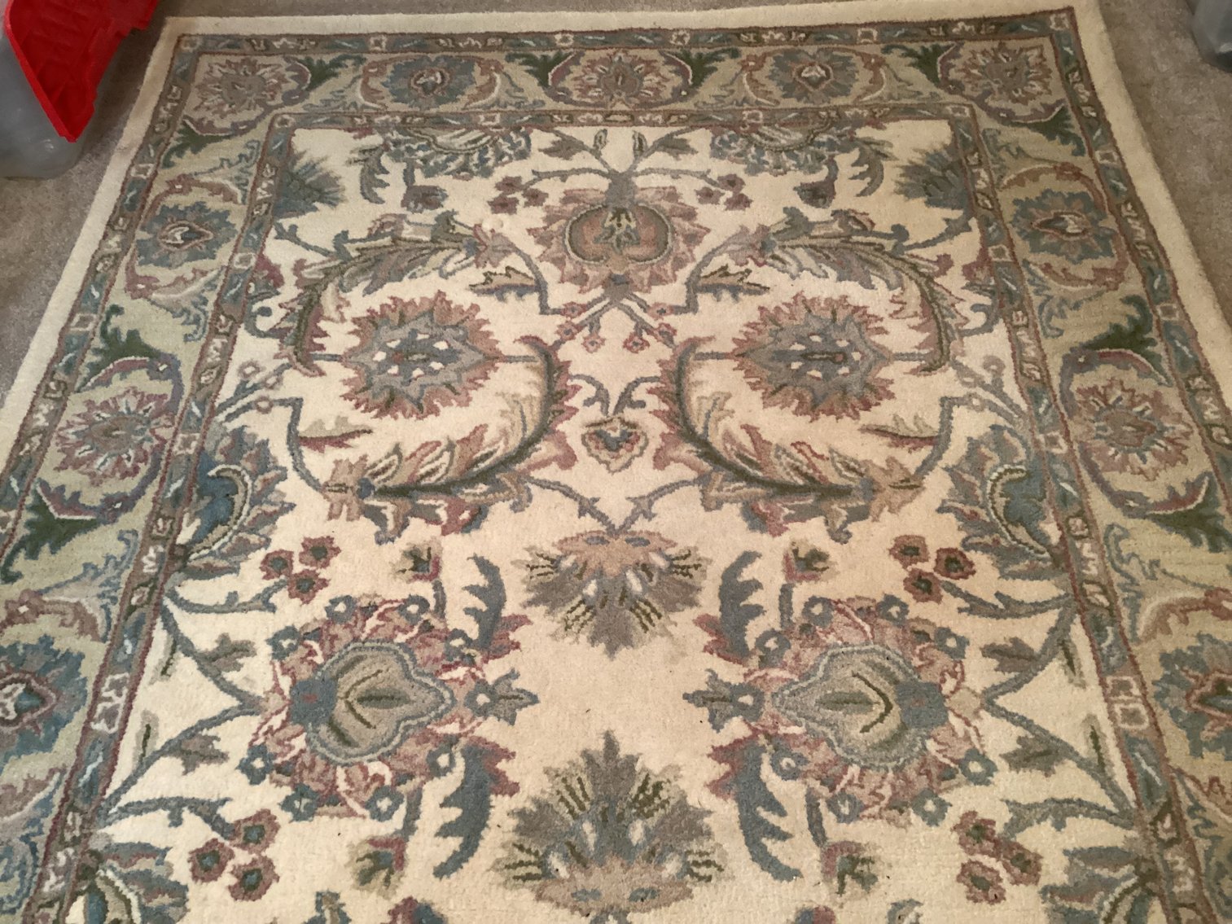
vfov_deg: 45.4
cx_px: 616
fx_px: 1103
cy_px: 462
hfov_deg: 58.3
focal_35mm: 31
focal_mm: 3.3
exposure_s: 1/30
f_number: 2.4
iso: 400
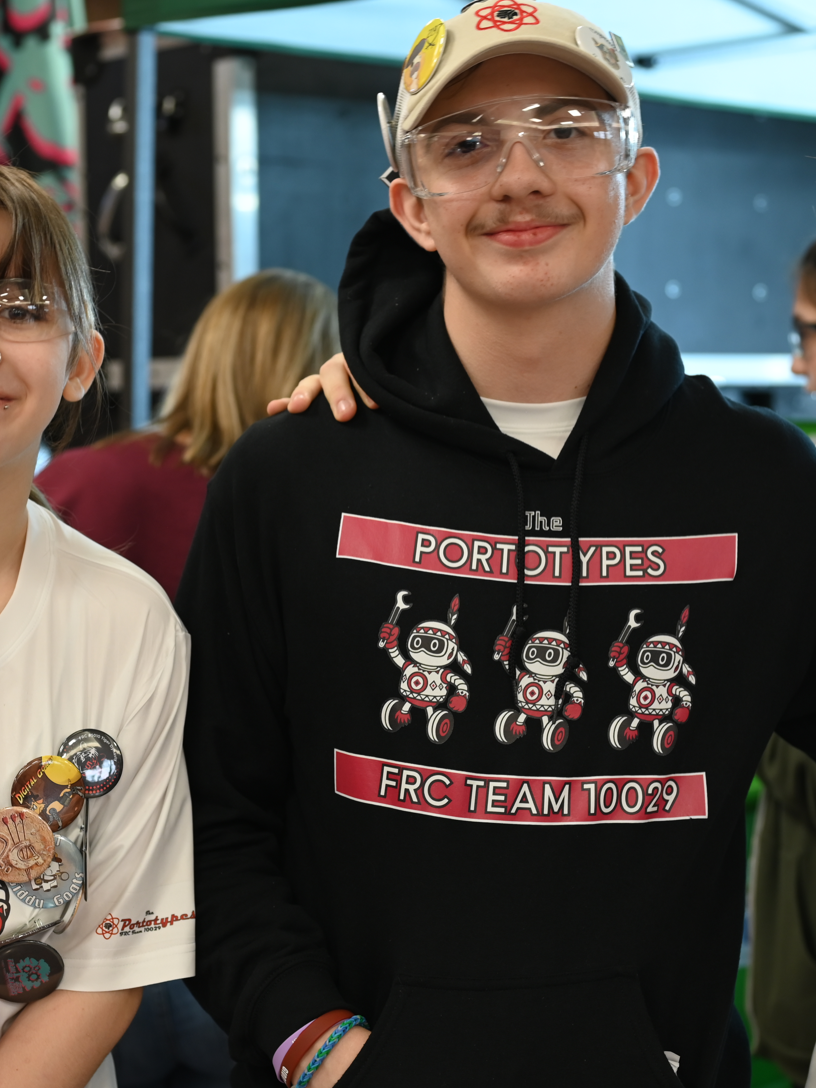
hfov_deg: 17.5
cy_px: 592
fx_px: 2640
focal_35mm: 84
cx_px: 269
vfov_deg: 23.3
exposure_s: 1/50
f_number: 3.2
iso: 400
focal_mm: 50
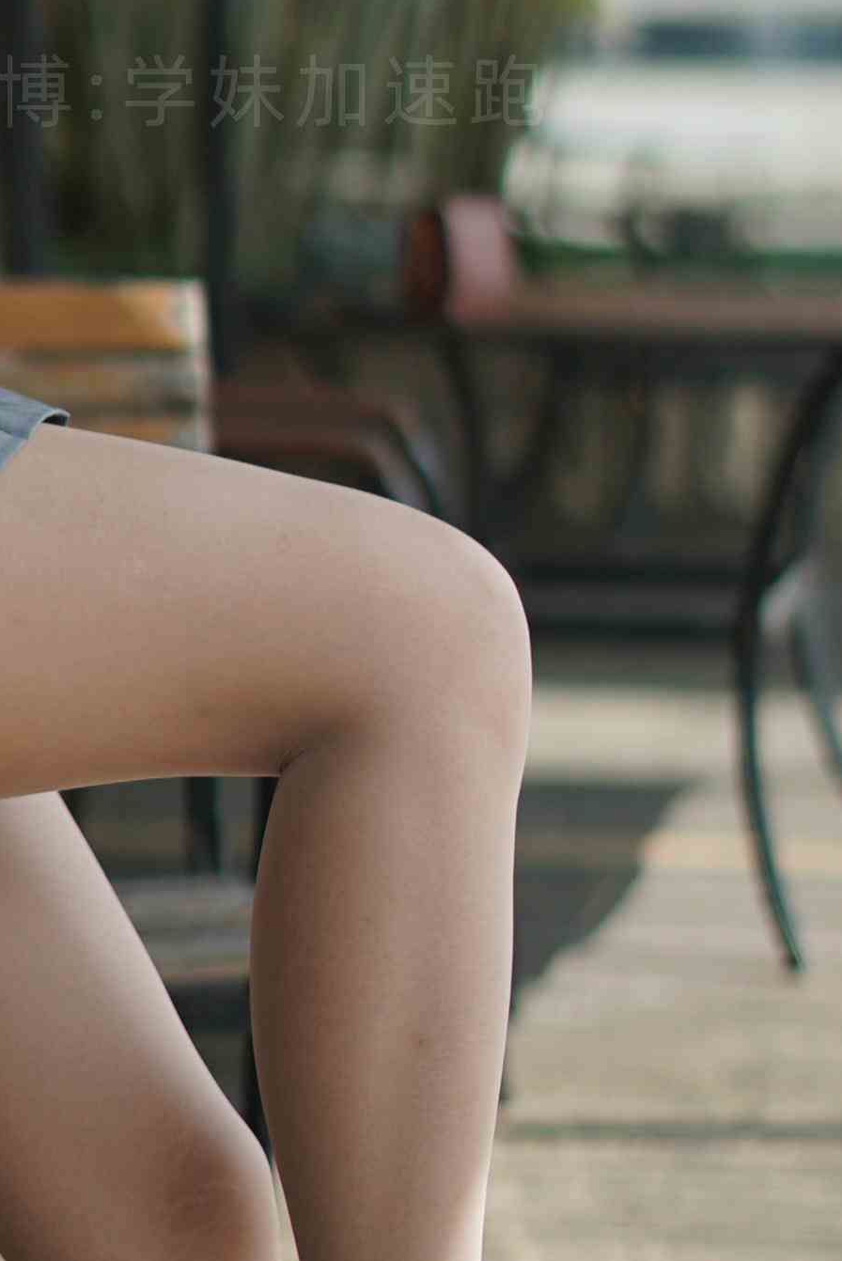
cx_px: 36
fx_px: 5537
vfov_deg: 13.0
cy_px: 530
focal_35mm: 158
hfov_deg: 8.7
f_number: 1.8
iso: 200
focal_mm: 50
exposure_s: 1/5000
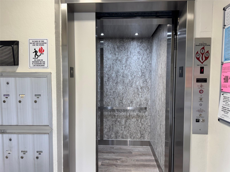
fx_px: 159
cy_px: 86
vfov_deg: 56.8
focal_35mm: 24
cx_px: 115
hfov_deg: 71.6
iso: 125
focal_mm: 6.76
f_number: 1.78
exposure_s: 1/120
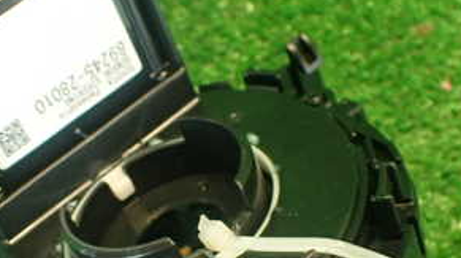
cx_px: 166
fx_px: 879
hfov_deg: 29.2
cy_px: 222
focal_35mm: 72
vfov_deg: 16.5
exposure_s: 1/30
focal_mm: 5.79
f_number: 2.4
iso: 400
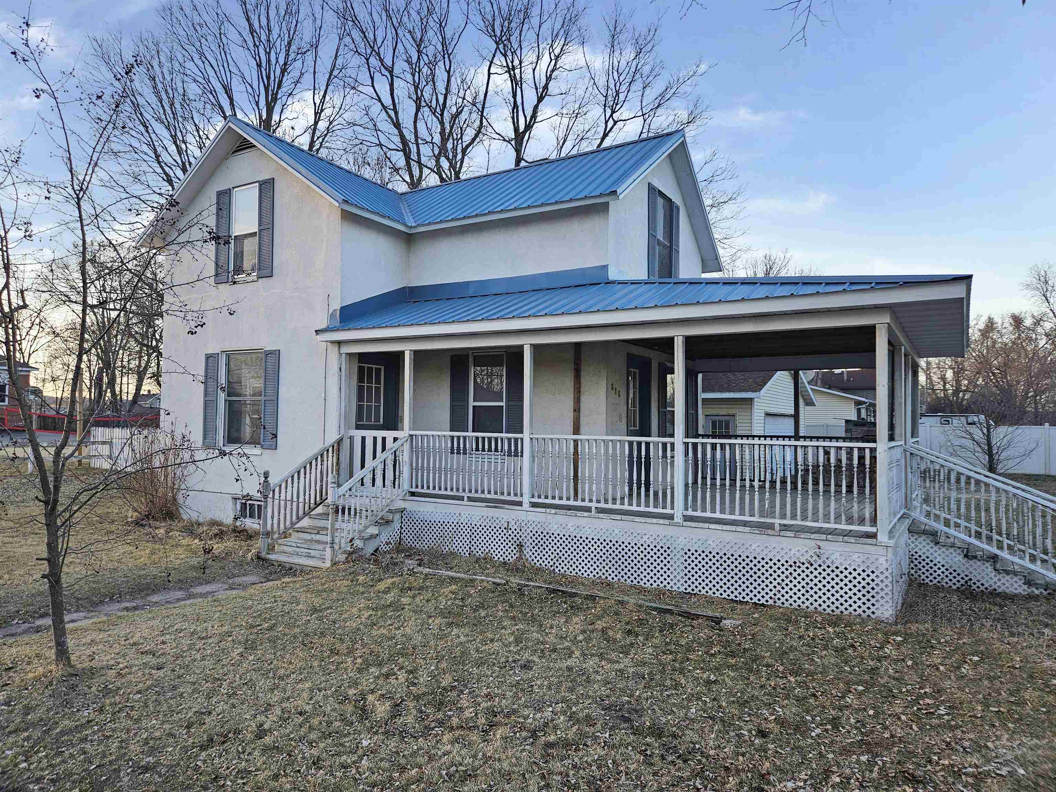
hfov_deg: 73.9
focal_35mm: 23
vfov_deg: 58.9
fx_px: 702
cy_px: 396
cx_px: 528
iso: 32
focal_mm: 5.4
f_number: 1.8
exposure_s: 1/120
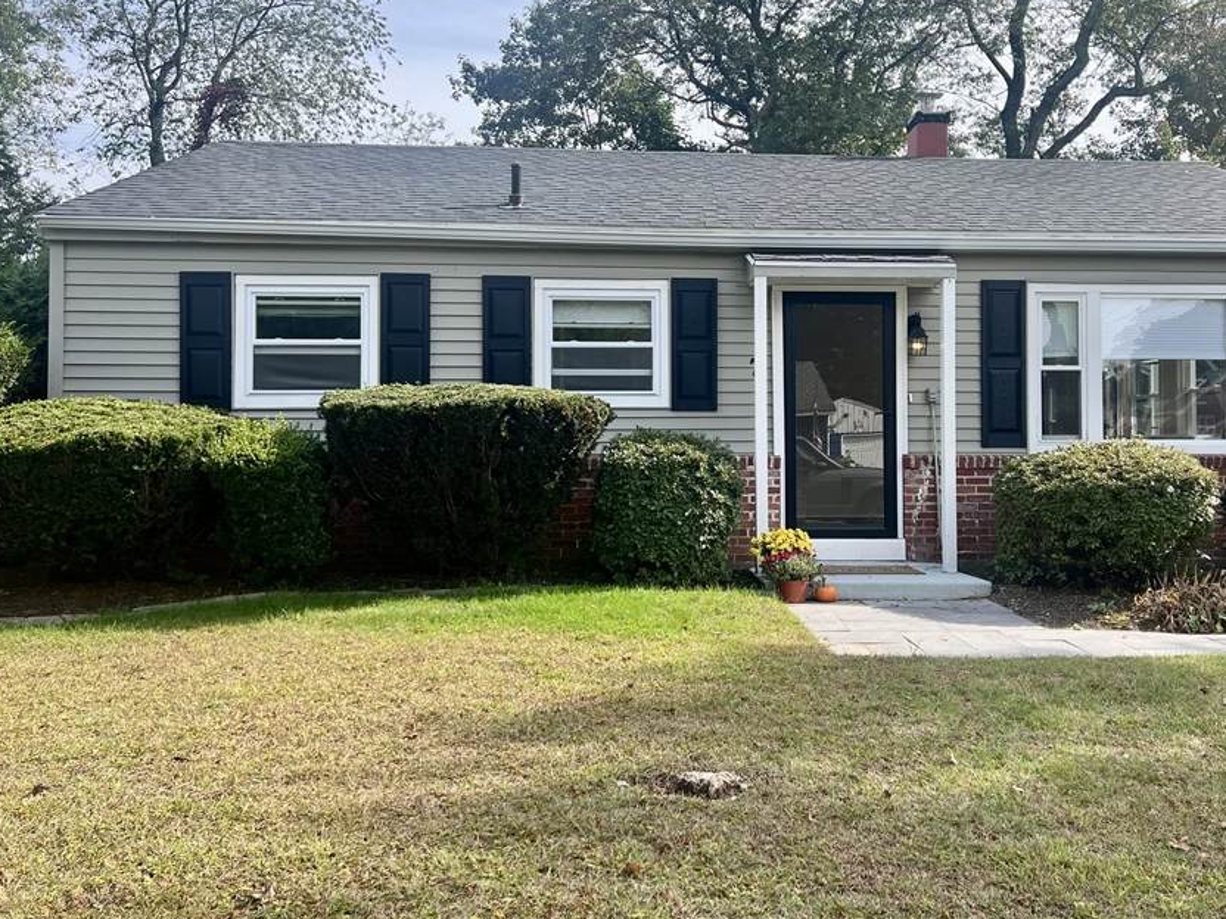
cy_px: 406
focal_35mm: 32
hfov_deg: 56.4
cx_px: 735
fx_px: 1133
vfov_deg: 44.1
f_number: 1.5
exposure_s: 1/1295
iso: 50
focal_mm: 5.7
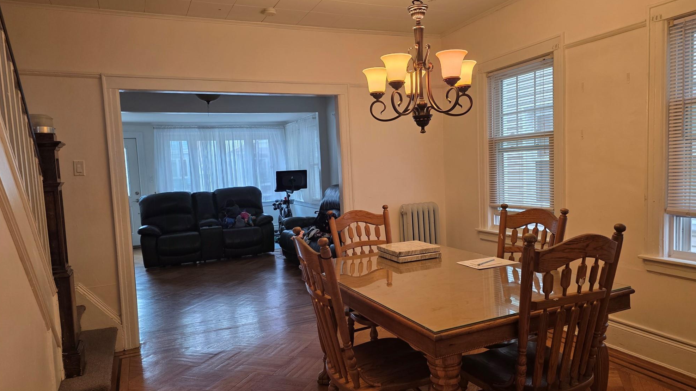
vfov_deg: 44.4
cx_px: 359
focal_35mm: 26
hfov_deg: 71.9
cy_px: 196
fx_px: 480
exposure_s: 1/120
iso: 160
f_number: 1.7
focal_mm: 6.3
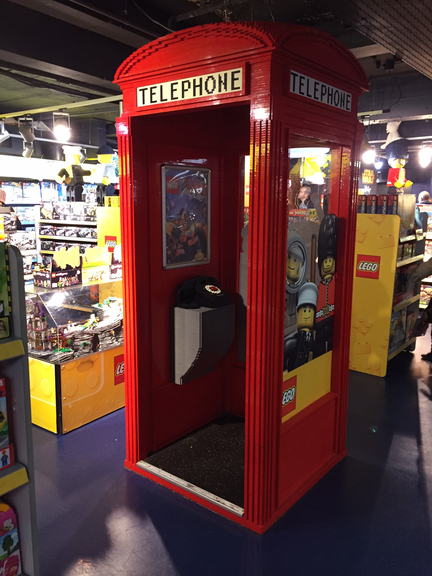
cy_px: 288
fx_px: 483
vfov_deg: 61.7
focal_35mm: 29
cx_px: 216
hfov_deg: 48.2
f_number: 2.2
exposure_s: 1/33
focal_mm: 4.15
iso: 200
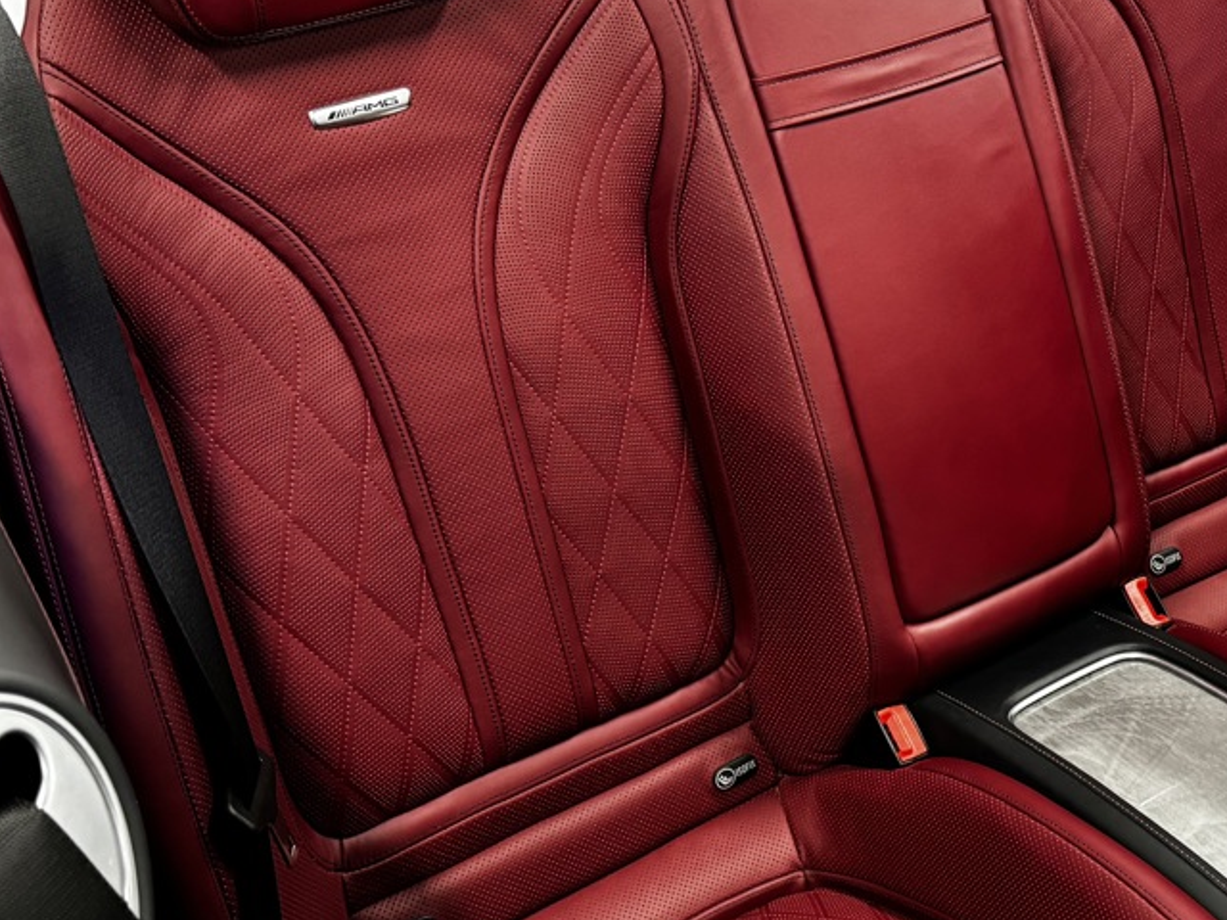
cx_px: 995
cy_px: 504
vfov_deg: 27.0
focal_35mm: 54
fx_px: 1914
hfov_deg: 34.4
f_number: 1.78
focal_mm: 6.86
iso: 800
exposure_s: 1/52
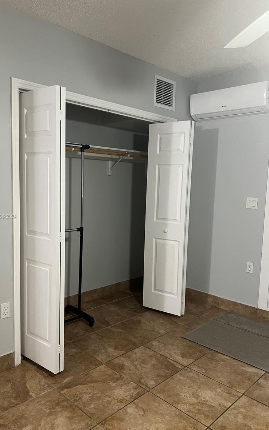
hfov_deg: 44.4
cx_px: 113
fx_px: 328
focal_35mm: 28
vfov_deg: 66.5
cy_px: 217
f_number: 1.5
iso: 320
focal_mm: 5.7
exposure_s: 1/60
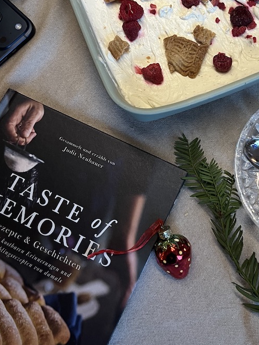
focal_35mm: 44
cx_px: 190
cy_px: 105
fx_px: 439
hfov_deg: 32.3
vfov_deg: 42.2
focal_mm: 5.7
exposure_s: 1/50
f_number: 1.5
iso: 250
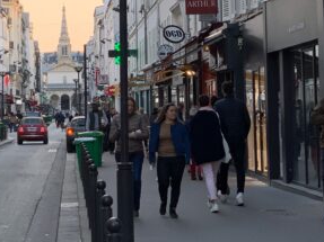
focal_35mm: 139
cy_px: 17
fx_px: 1300
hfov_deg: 14.0
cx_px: 23
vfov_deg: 10.6
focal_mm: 6
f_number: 2.4
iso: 16
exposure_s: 1/112
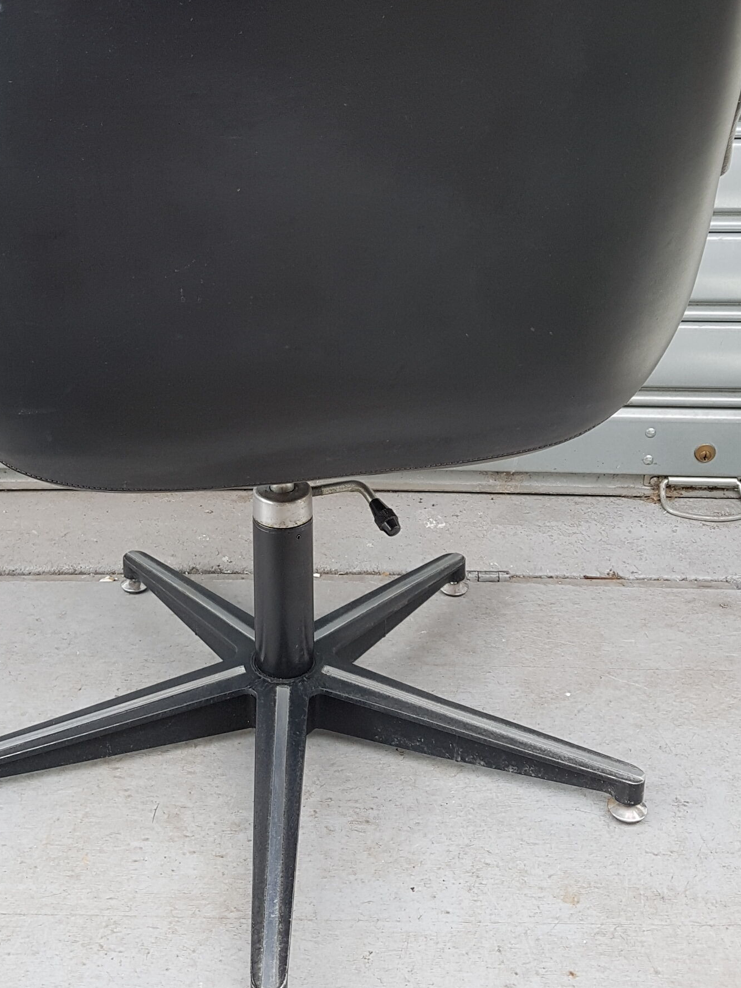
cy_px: 281
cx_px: 298
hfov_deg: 34.2
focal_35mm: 42
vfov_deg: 43.7
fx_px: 1199
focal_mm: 4.2
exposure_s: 1/140
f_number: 1.7
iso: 50
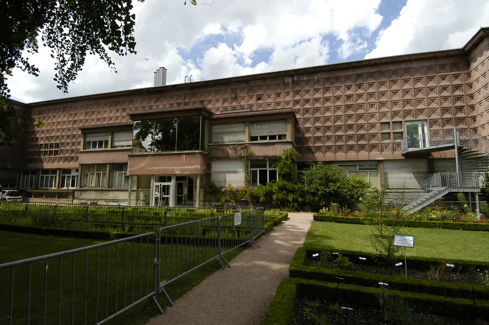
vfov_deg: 67.3
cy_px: 162
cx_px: 244
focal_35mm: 18
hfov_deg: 90.0
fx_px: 244
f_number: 13
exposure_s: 1/125
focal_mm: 12
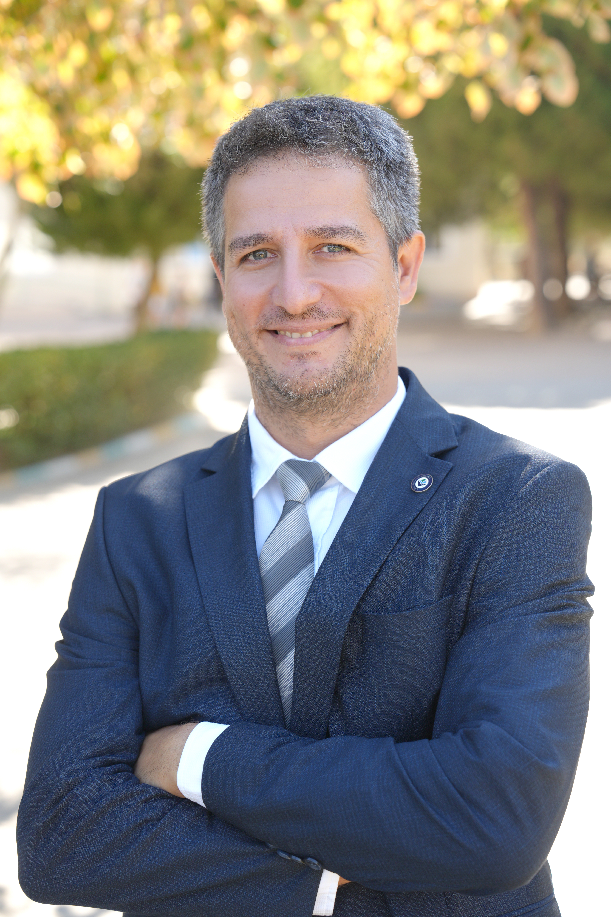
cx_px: 306
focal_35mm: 70
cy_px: 458
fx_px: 1782
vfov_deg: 28.8
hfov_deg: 19.5
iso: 100
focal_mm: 70
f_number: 4
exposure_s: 1/100
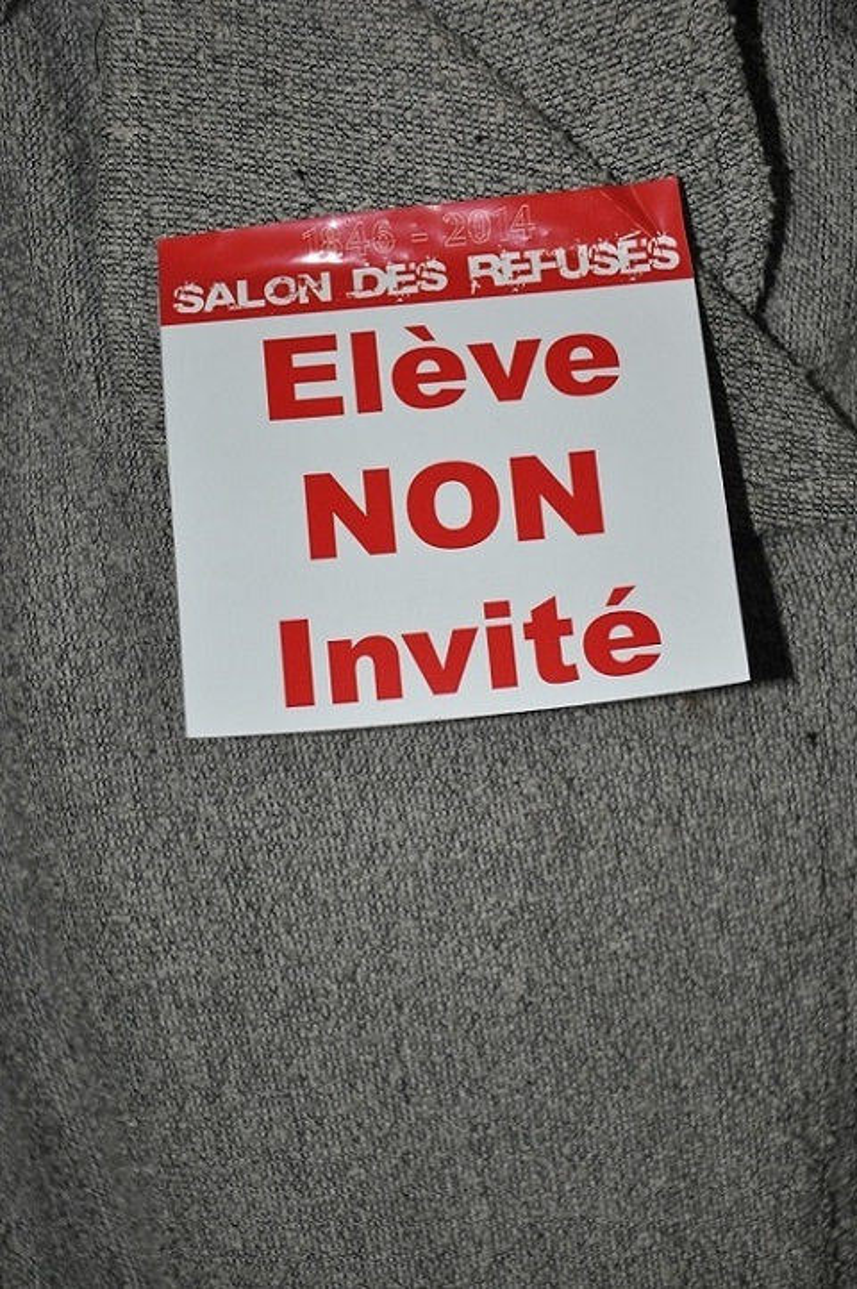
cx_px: 428
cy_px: 644
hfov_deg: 20.1
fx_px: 2415
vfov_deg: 29.9
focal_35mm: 68
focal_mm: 45
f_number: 4.8
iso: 800
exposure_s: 1/60
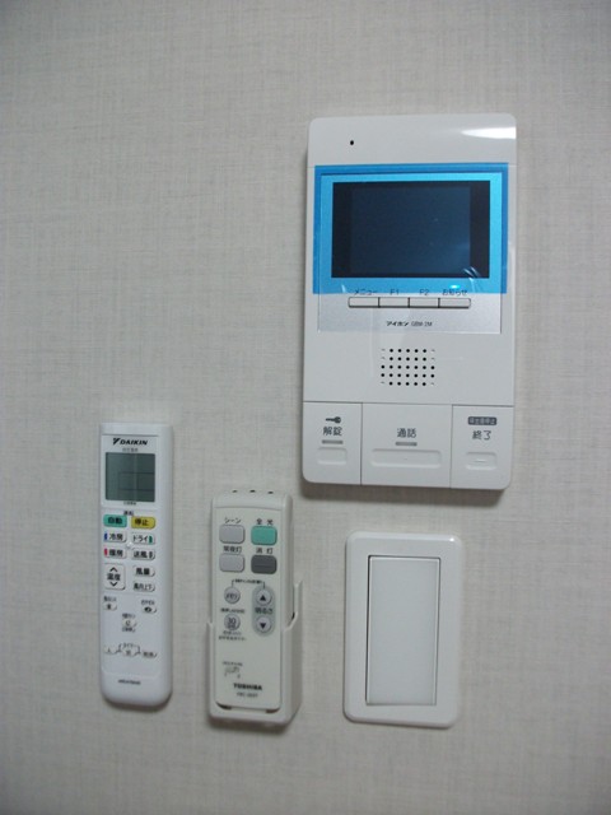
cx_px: 306
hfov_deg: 45.4
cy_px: 408
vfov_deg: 58.4
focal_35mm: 31
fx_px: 730
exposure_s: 1/40
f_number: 2.9
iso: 196
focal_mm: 5.7
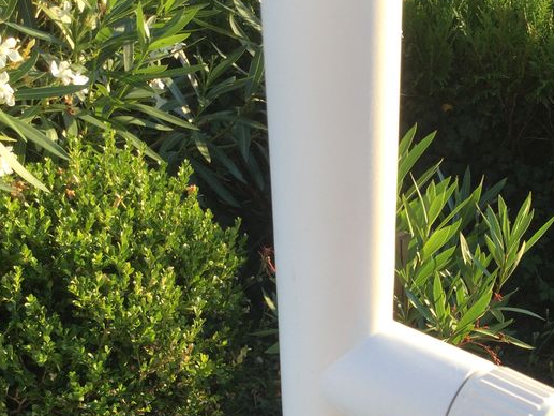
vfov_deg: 24.2
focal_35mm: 60
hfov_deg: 31.6
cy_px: 301
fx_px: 960
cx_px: 409
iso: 25
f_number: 2.4
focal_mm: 3.3
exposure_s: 1/162
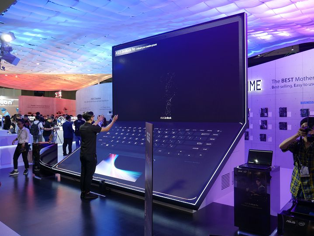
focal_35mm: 30
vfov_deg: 46.8
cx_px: 157
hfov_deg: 59.9
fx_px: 272
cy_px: 118
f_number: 3.6
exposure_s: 1/60
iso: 200
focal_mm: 15
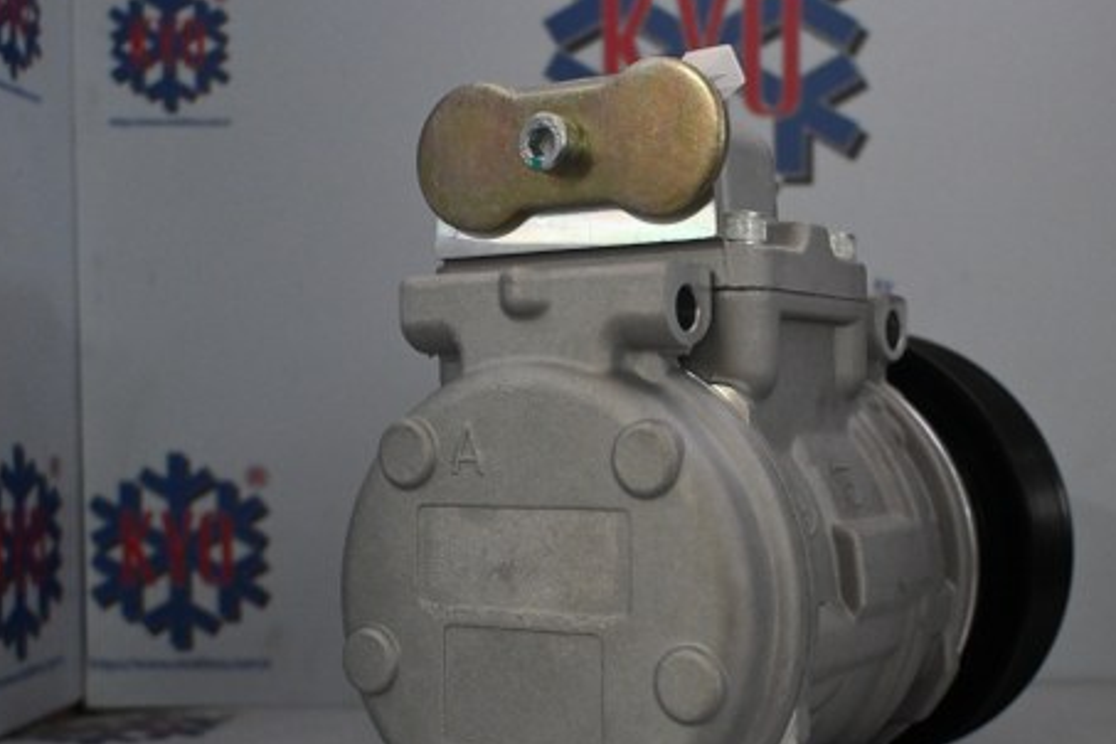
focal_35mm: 50
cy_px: 478
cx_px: 687
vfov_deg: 27.1
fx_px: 1539
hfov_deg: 39.6
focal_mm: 25
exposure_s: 1/80
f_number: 4.2
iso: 3200
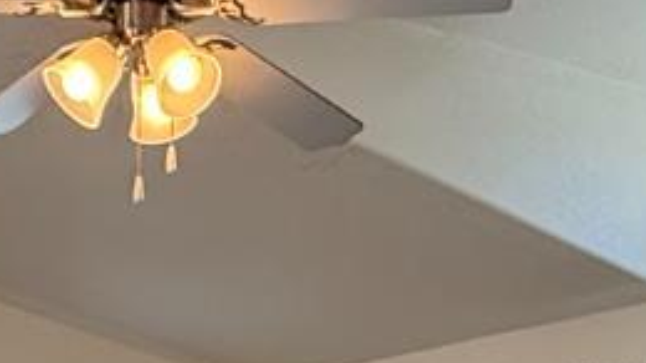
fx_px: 1507
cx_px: 199
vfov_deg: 11.3
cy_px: 879
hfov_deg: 24.0
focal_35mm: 88
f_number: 2.2
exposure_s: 1/120
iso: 250
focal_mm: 2.22
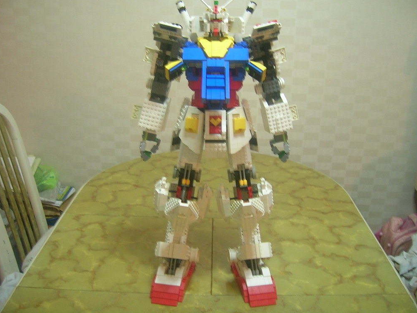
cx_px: 203
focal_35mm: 36
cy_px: 153
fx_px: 434
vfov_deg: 39.7
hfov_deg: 51.3
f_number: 2.8
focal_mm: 5.4
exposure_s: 1/3.6
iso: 62
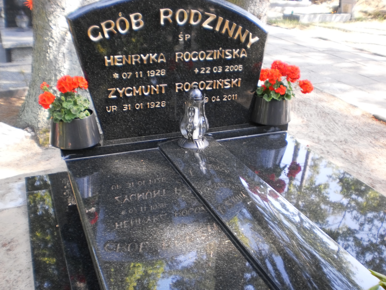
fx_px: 401
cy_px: 145
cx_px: 193
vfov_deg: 39.7
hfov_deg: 51.4
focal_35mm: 36
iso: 100
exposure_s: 1/50
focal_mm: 6.3
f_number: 3.1
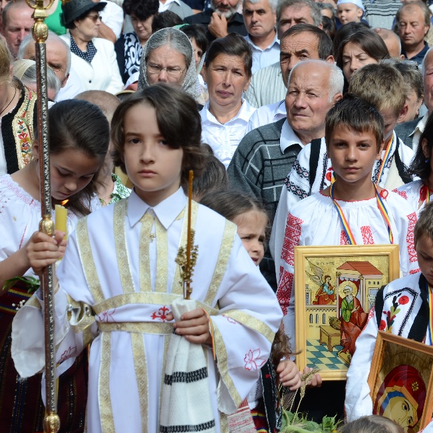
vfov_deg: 9.3
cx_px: 343
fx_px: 2661
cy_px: 233
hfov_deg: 9.3
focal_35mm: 188
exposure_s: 1/100
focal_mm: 80
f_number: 9
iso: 100
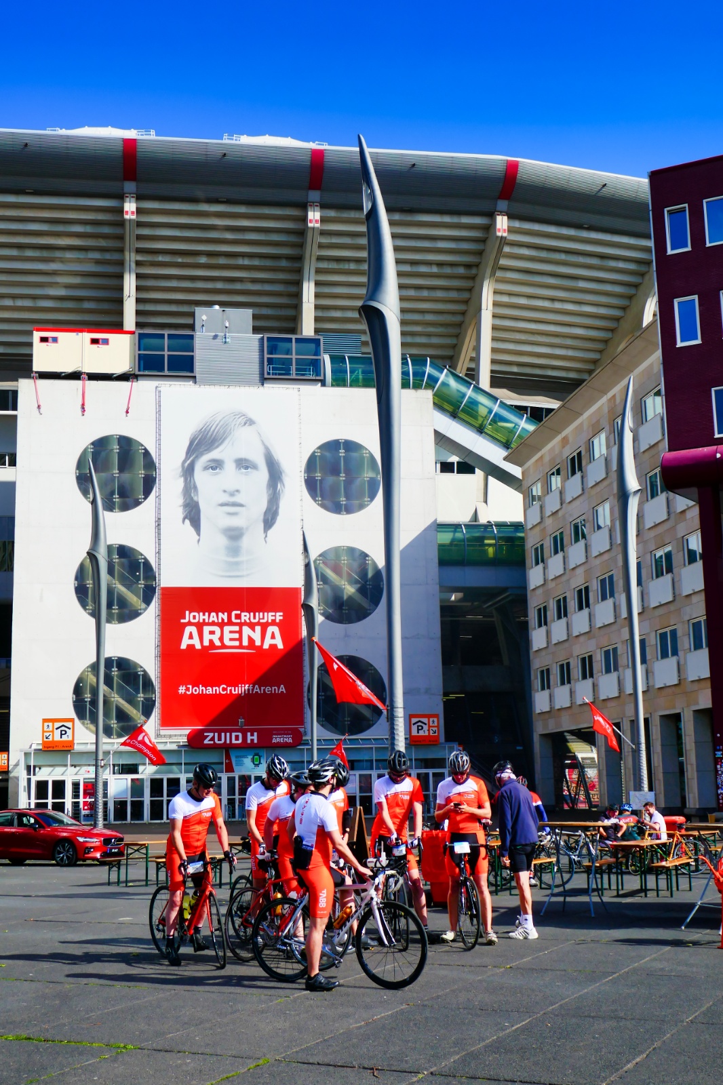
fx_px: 1296
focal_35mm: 43
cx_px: 362
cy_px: 542
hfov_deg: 31.2
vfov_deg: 45.4
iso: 125
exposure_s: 1/800
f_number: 5
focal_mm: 15.6
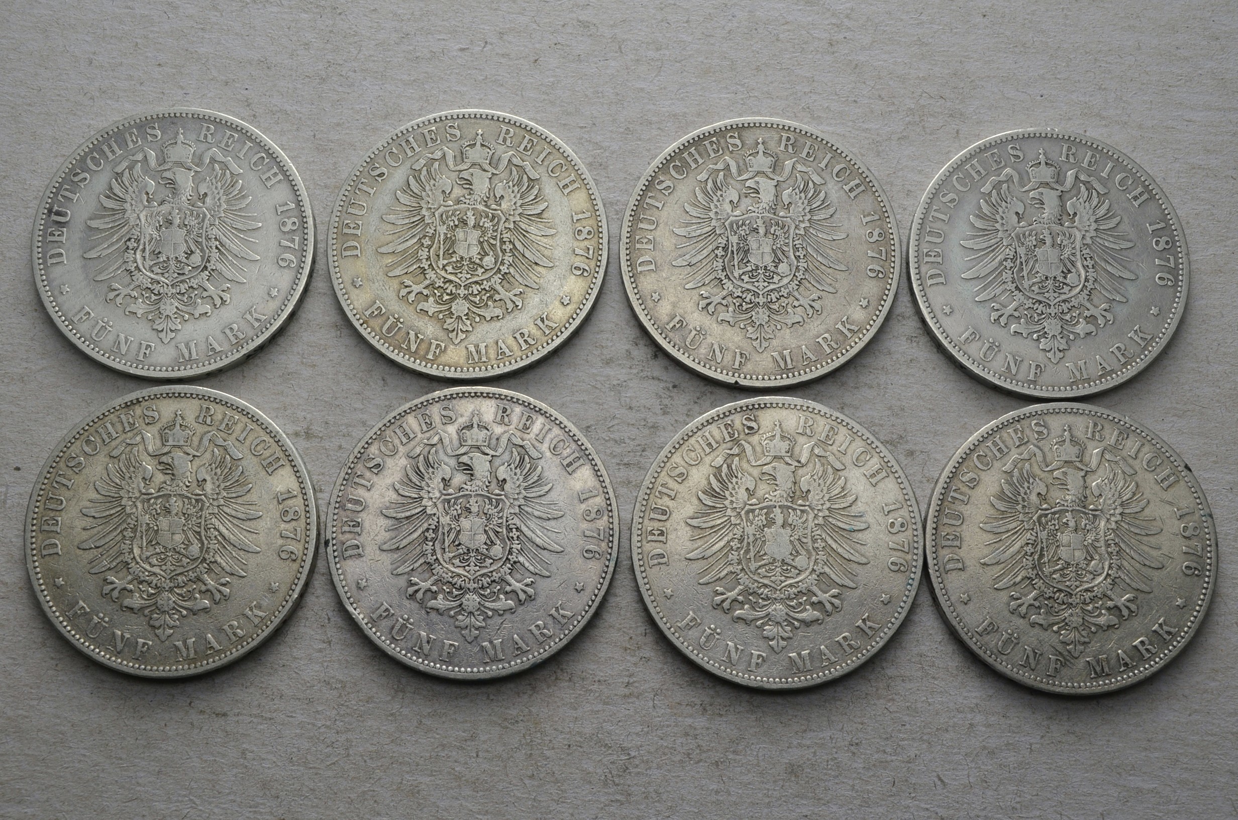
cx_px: 619
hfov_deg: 46.5
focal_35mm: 42
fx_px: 1441
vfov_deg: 31.8
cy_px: 410
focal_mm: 28
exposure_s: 1/250
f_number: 14
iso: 400
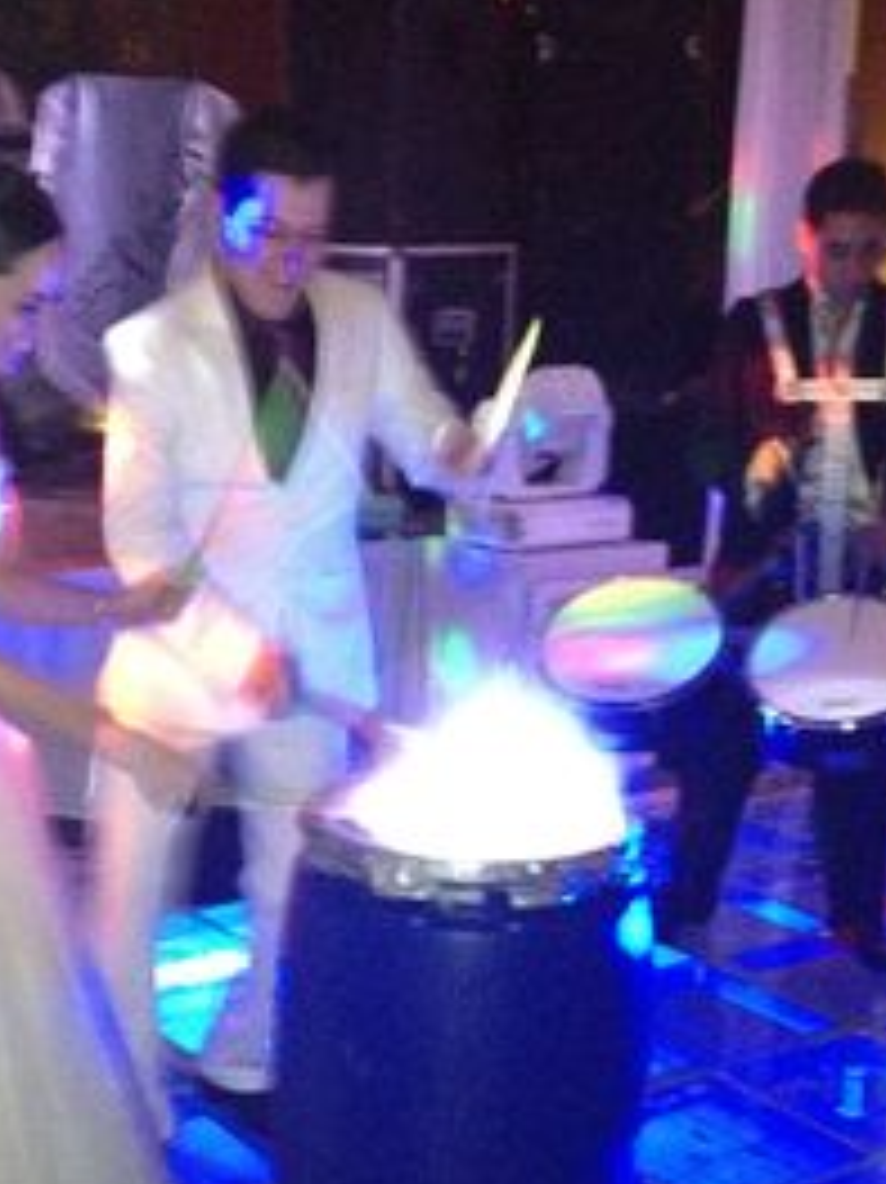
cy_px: 752
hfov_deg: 22.8
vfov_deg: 30.1
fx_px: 2186
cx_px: 256
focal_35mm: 64
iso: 800
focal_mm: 4.28
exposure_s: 1/16
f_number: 2.4
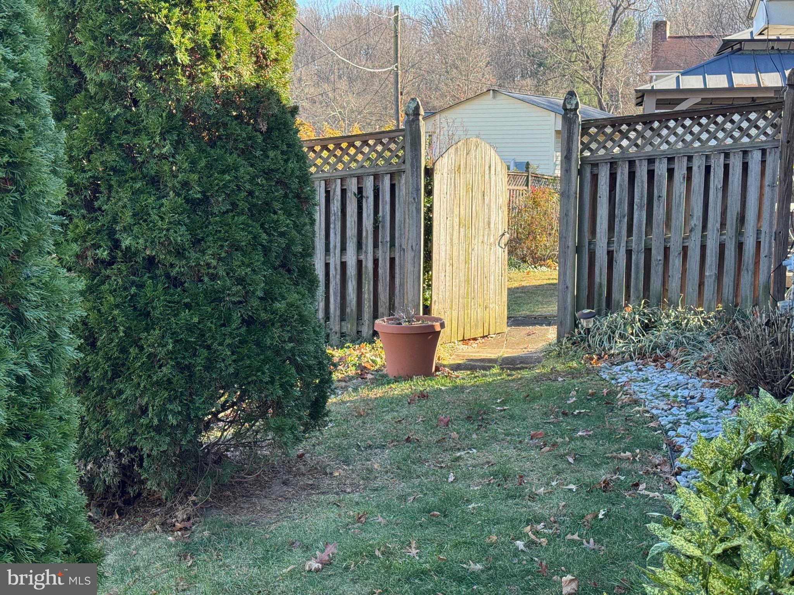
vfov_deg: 30.3
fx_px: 1101
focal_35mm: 48
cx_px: 397
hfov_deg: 39.7
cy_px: 298
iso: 64
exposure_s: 1/354
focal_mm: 6.76
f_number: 1.78
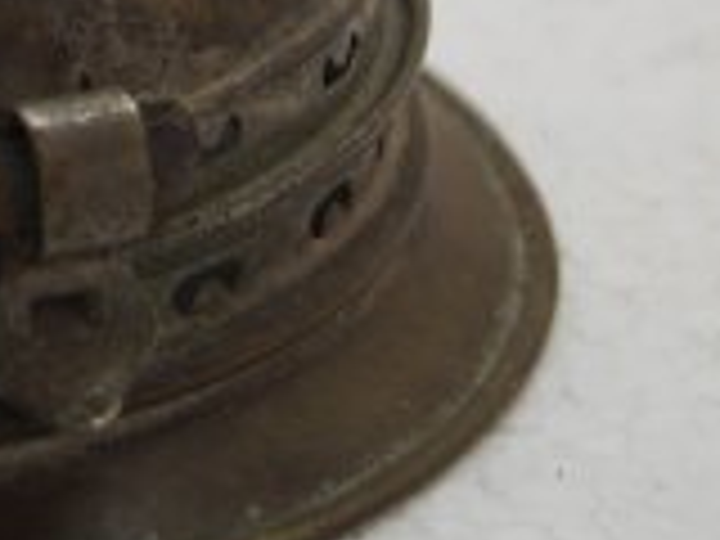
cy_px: -99
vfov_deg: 7.3
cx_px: -382
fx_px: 4200
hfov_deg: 9.5
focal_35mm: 202
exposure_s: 1/60
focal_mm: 35
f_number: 5
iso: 400
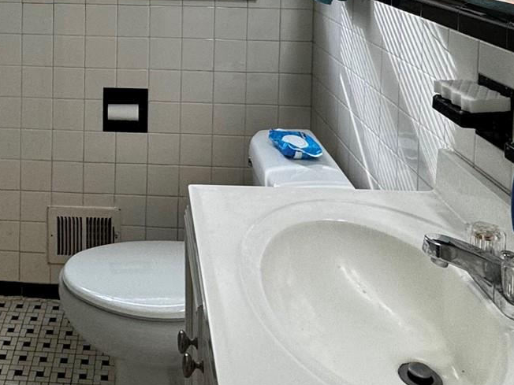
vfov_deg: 29.1
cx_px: 108
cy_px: -59
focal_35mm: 44
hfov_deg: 41.2
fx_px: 653
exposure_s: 1/120
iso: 125
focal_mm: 2.22
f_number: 2.2
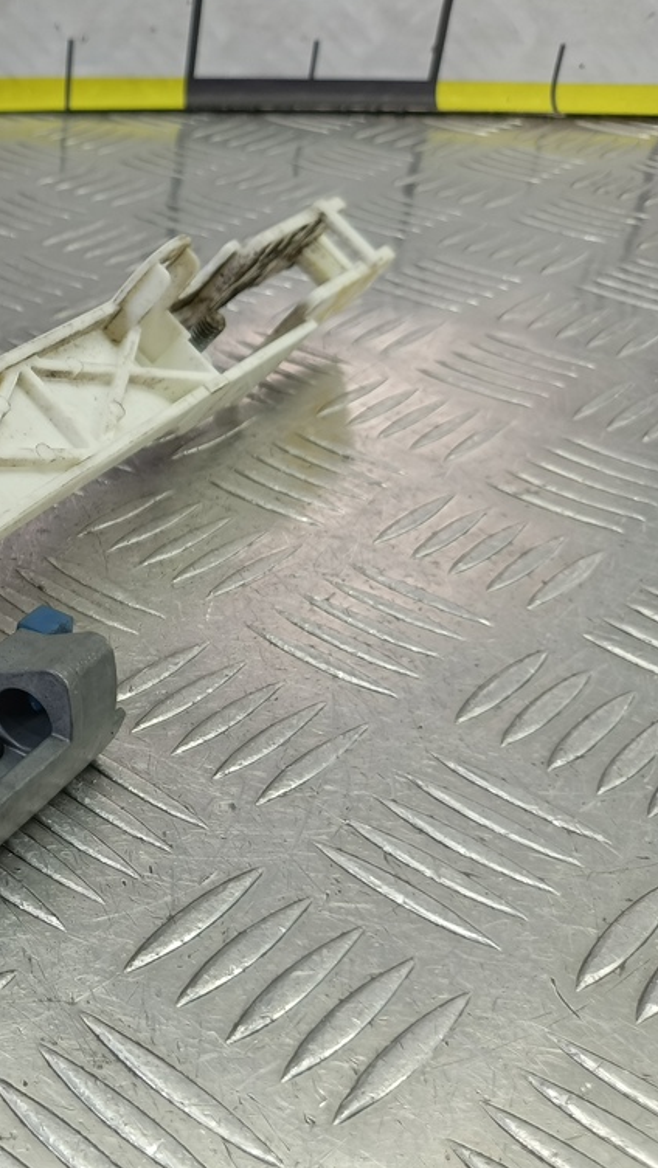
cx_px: -133
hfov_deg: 26.4
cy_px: 579
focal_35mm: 40
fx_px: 1240
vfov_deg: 50.5
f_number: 1.6
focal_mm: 4.11
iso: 105
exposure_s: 1/50
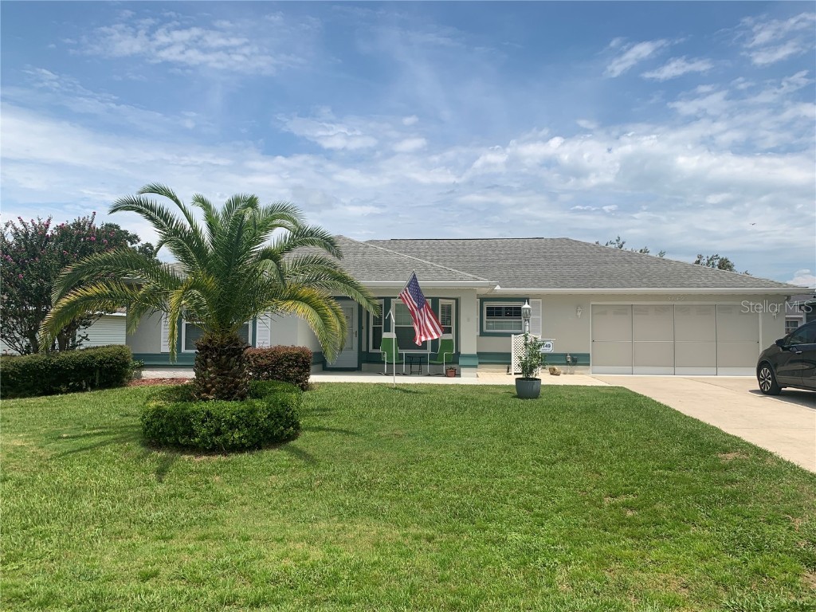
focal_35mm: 26
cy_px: 306
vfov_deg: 53.1
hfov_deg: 67.3
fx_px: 613
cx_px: 408
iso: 25
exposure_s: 1/3289
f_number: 1.8
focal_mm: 4.25
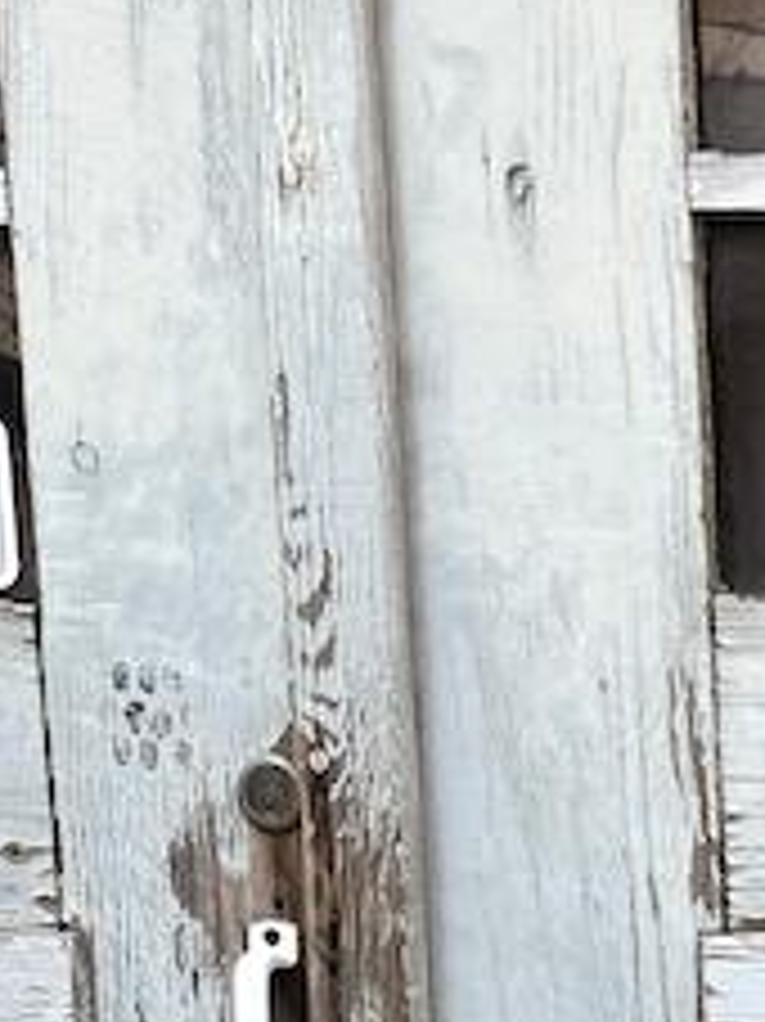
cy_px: 1817
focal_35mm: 112
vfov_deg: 15.3
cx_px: 1557
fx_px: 3303
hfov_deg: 11.8
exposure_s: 1/161
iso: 32
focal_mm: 5.96
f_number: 1.6
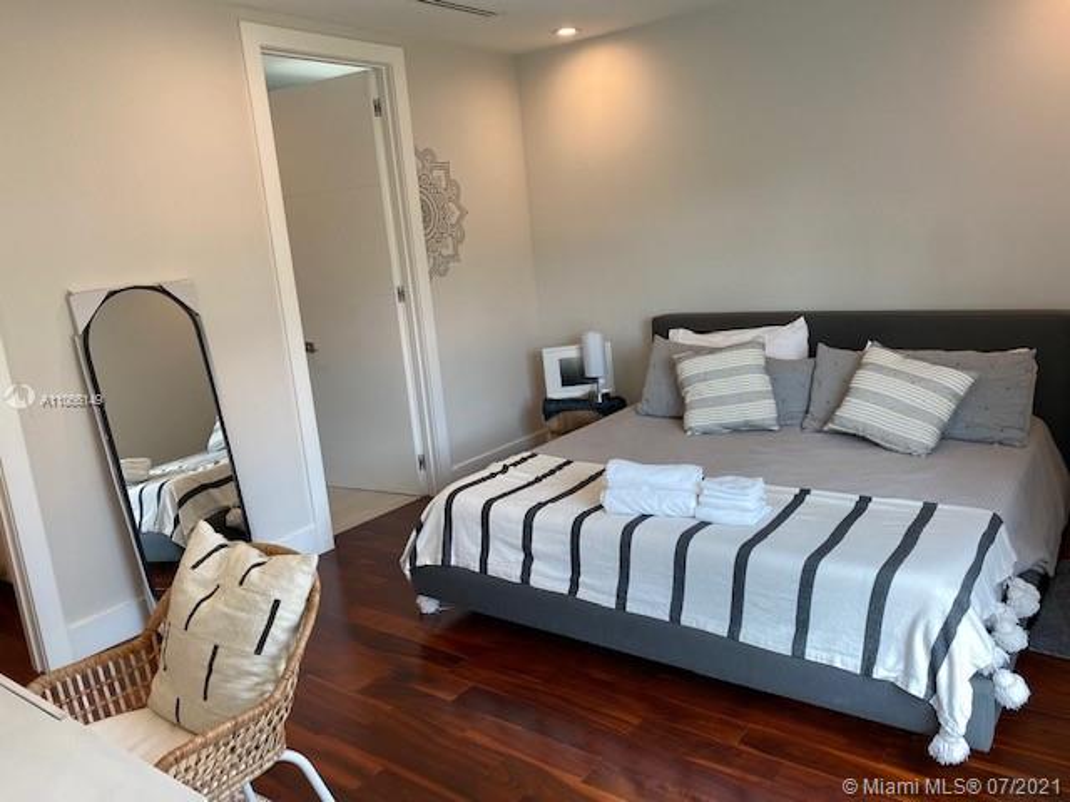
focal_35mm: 26
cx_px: 535
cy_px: 401
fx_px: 804
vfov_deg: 53.1
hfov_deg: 67.3
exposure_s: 1/120
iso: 64
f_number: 1.8
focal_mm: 4.25
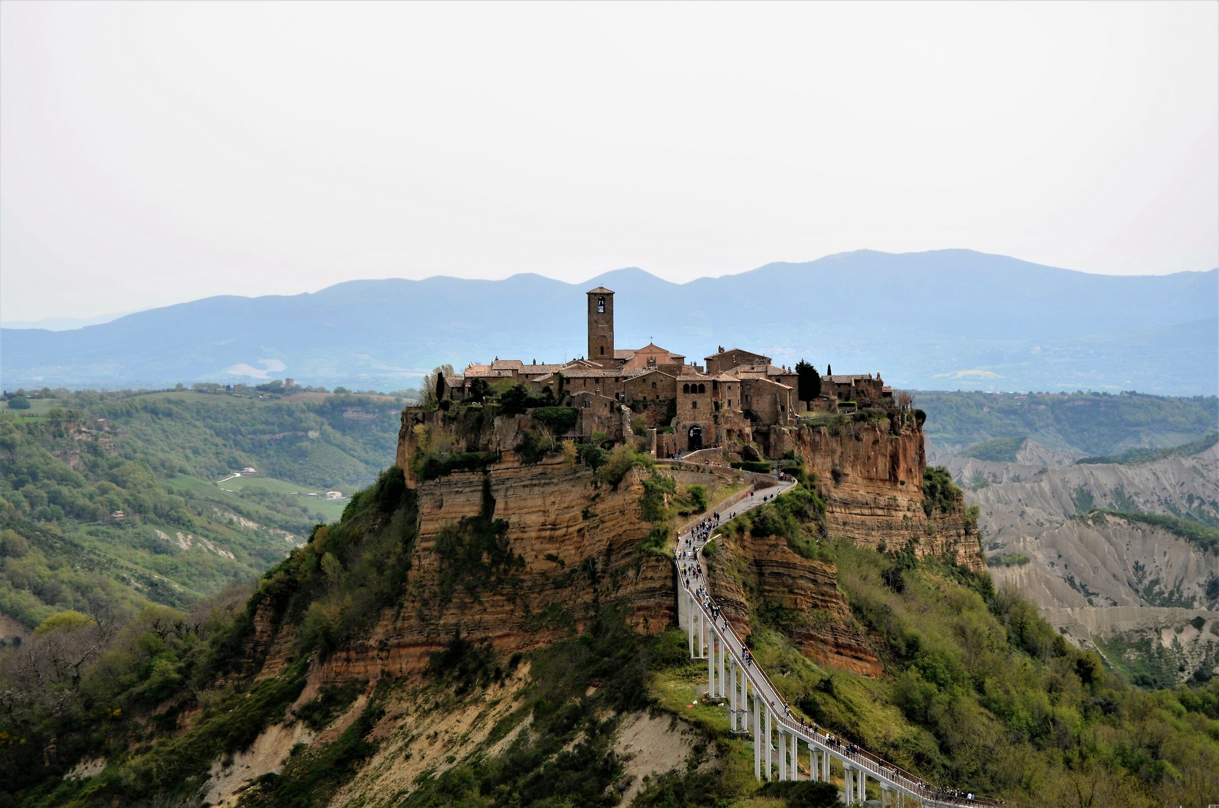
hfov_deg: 26.0
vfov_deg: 17.4
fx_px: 2636
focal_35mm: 78
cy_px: 404
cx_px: 610
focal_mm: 52
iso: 125
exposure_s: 1/250
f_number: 8
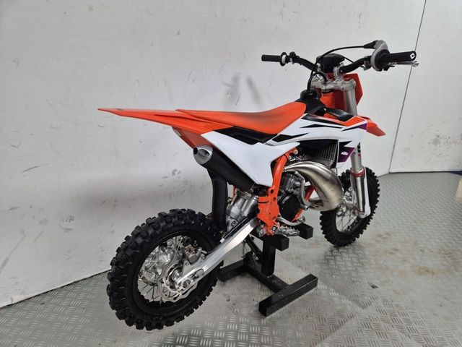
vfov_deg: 58.9
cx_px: 231
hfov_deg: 73.9
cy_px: 174
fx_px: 307
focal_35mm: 23
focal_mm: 5.4
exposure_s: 1/100
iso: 250
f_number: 1.8
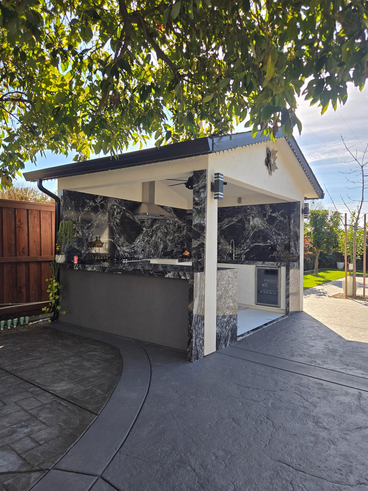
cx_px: 184
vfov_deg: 73.9
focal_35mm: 23
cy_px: 246
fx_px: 326
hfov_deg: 58.9
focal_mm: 5.4
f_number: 1.8
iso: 25
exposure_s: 1/960
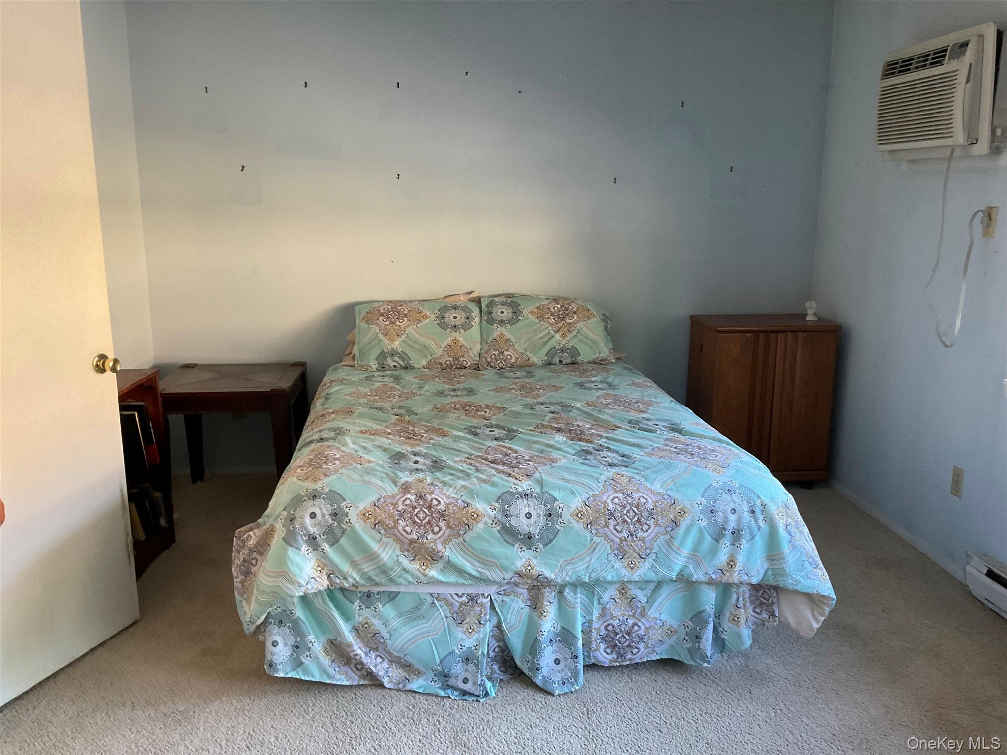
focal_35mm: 29
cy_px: 378
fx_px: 844
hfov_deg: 61.7
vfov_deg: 48.2
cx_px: 504
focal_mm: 3
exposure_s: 1/60
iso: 125
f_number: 1.8
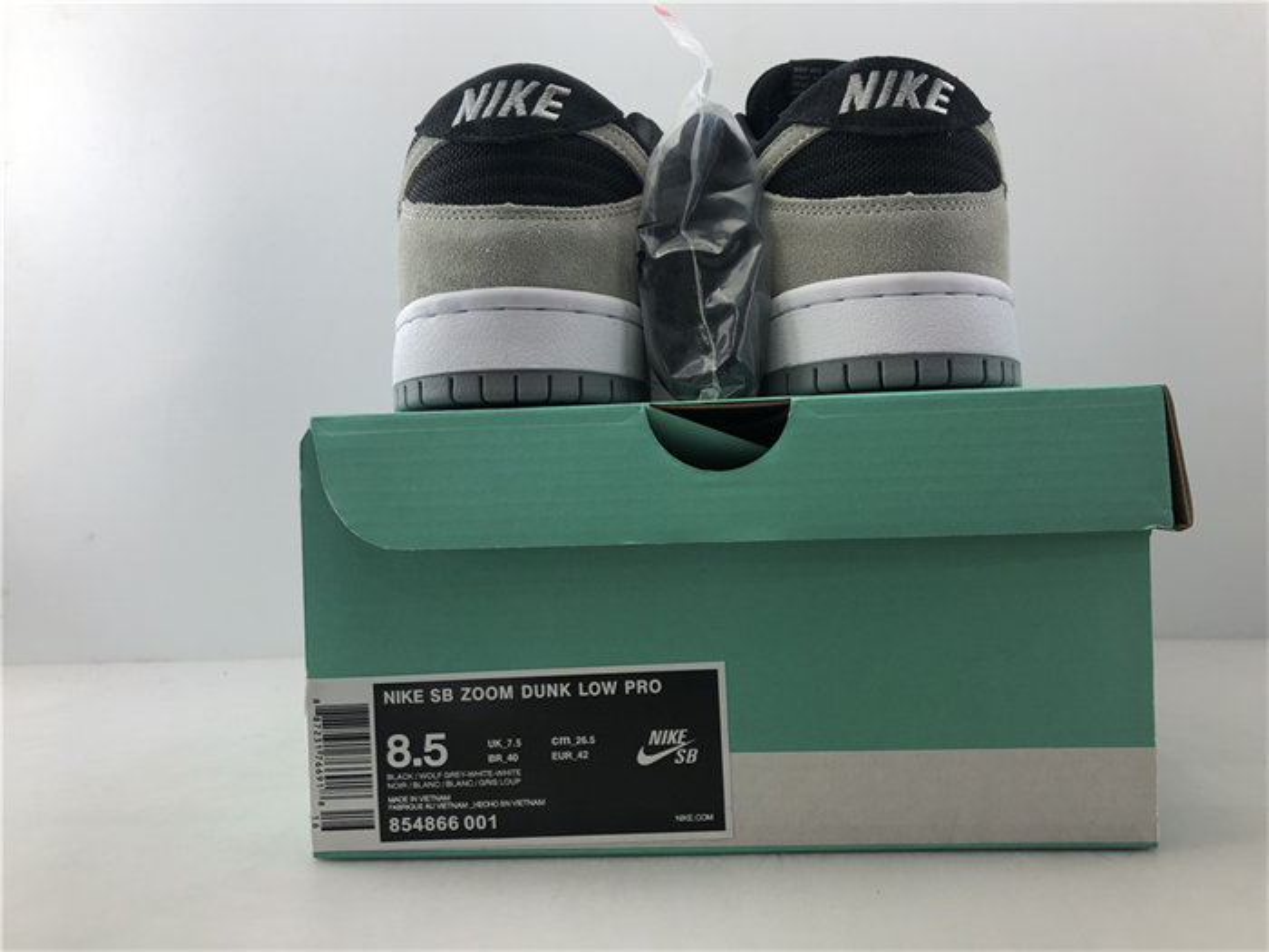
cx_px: 634
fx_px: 1026
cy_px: 476
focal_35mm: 28
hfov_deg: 63.4
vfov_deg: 49.7
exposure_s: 1/145
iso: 20
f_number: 1.8
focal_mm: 4
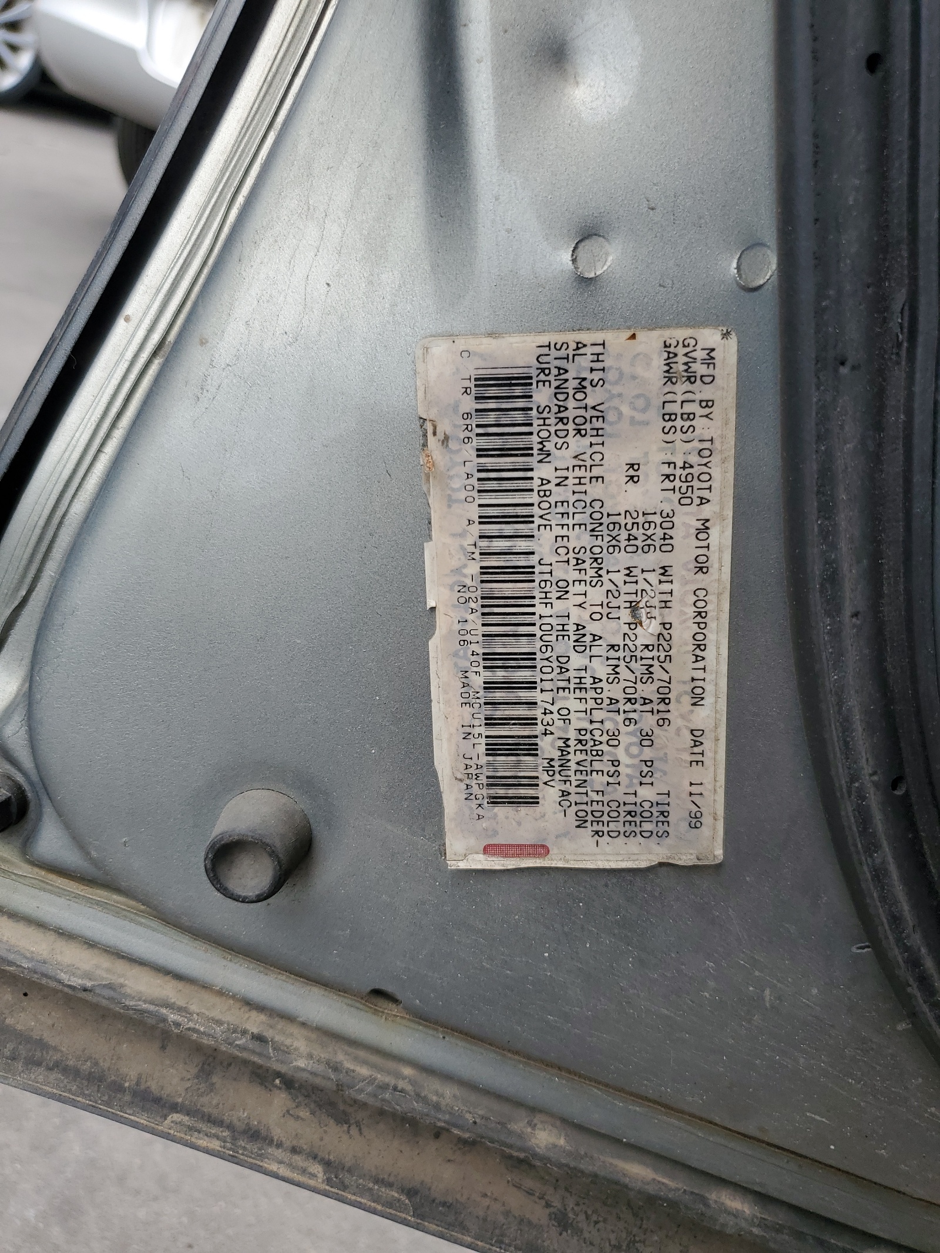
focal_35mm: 26
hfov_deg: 53.1
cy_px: 626
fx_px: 941
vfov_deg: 67.3
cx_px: 470
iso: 50
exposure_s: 1/714
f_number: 1.5
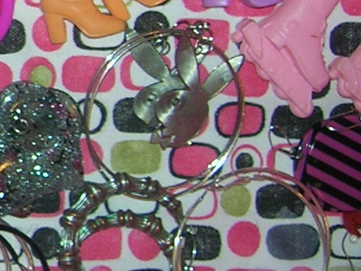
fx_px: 1553
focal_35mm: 149
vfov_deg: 9.9
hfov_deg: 12.0
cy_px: 23
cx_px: -317
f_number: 2.9
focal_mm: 5.7
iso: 50
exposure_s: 1/60.1
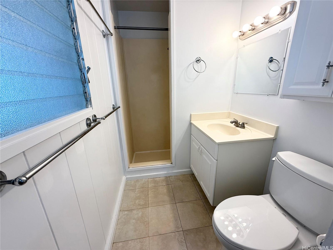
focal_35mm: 14
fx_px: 135
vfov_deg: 85.7
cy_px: 125
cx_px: 166
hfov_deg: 102.1
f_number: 2.2
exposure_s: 1/120
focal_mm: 2.22
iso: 80
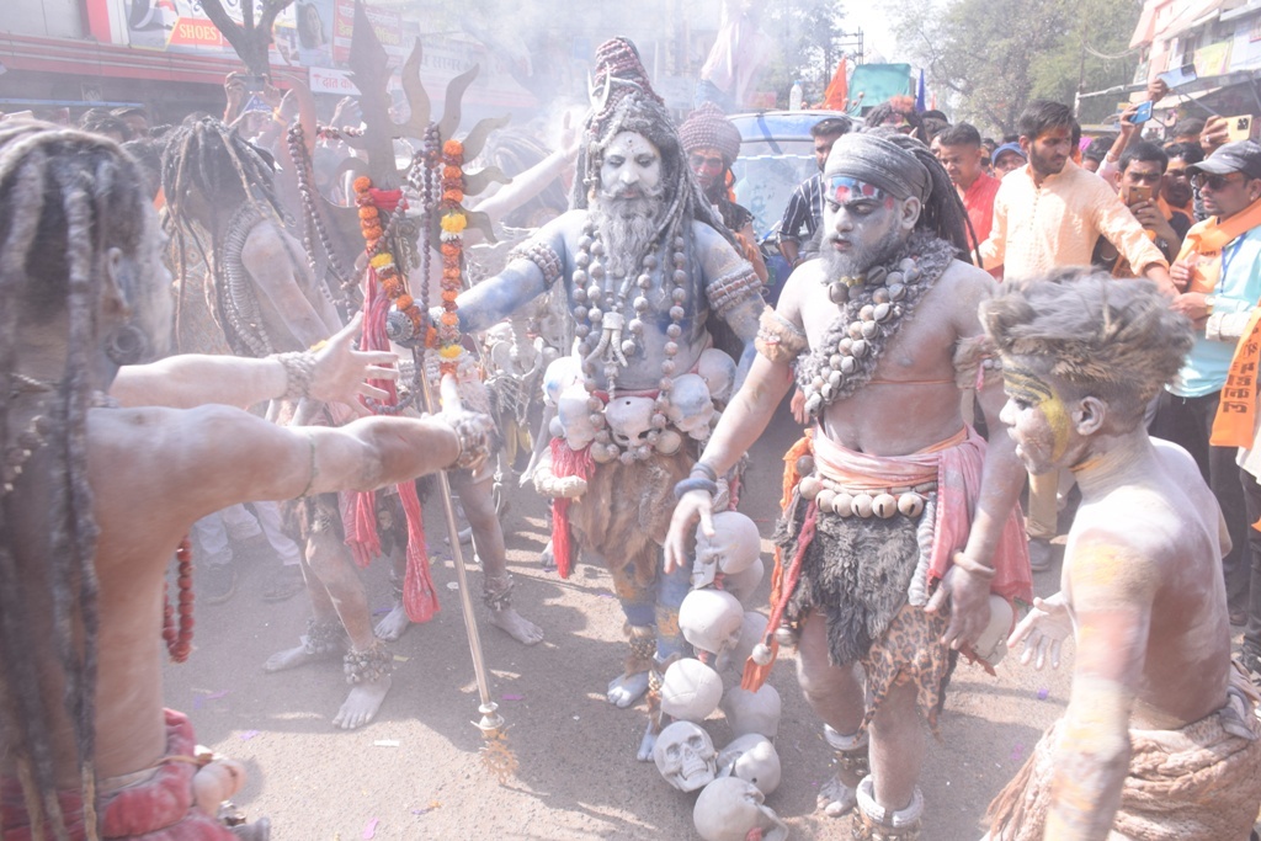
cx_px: 630
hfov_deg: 67.4
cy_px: 420
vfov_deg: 47.9
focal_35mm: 27
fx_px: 946
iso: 160
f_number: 7.1
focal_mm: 18
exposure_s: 1/160
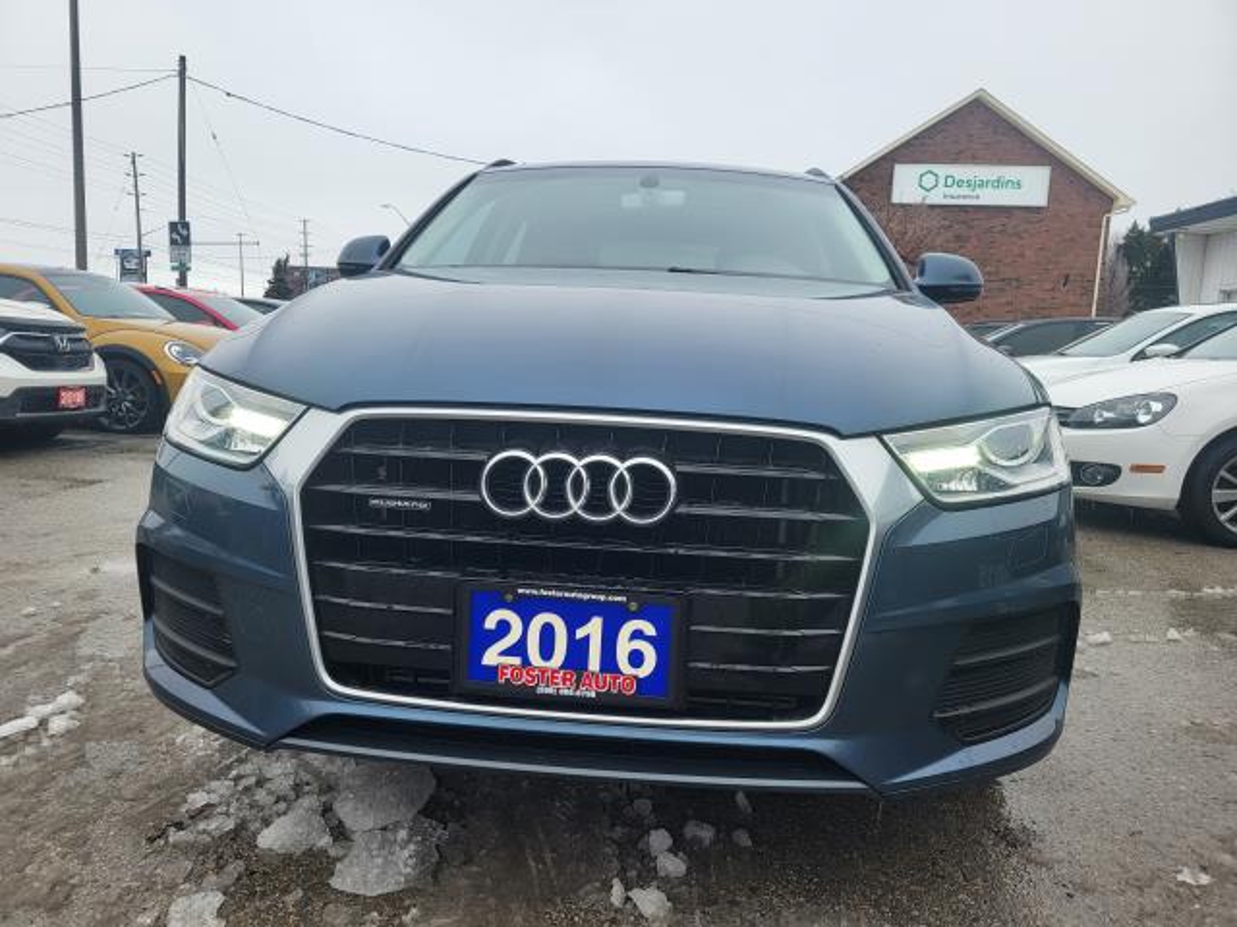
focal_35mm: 26
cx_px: 618
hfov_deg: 67.3
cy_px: 464
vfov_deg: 53.1
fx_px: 929
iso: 40
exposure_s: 1/976
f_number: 1.8
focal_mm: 5.4
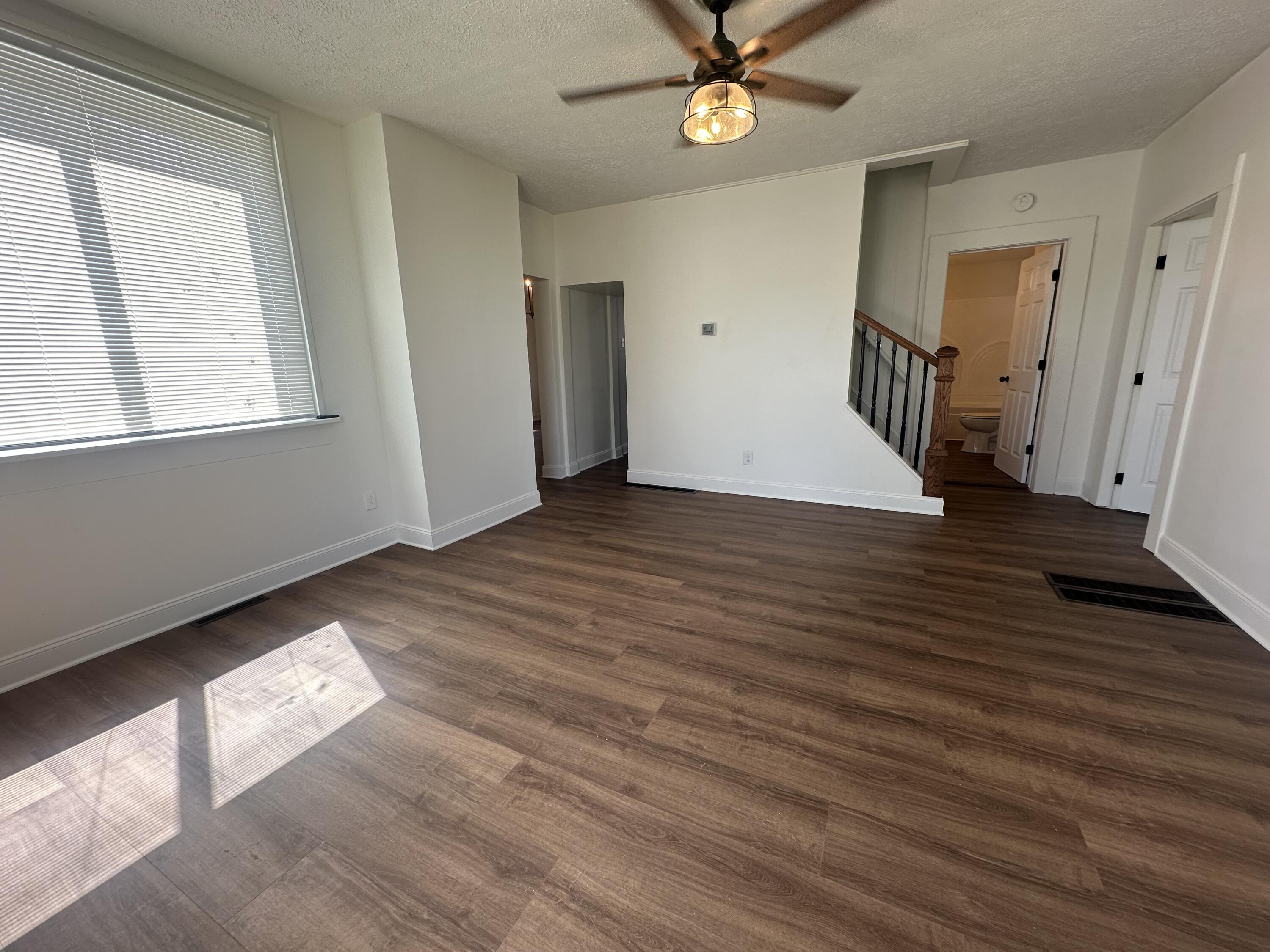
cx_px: 635
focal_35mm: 14
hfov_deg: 102.1
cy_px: 476
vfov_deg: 85.7
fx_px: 514
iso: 64
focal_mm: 2.22
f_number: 2.2
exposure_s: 1/120
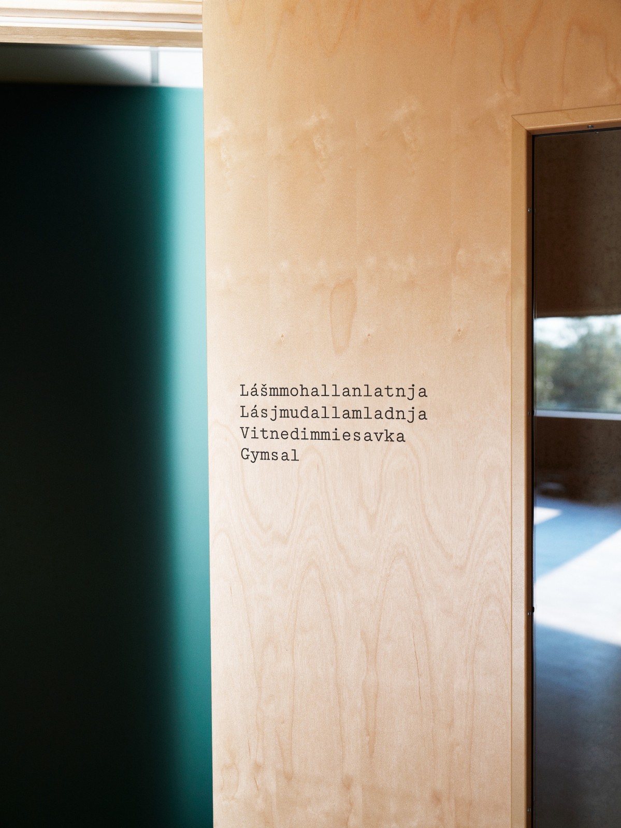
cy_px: 414
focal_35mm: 44
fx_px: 1053
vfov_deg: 43.0
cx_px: 310
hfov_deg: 32.9
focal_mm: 55
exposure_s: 1/160
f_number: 5.6
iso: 800
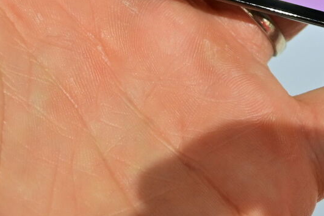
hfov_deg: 14.5
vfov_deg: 9.4
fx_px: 1269
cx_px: 212
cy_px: -114
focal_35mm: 141
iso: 250
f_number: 4.5
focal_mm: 26
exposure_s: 1/200
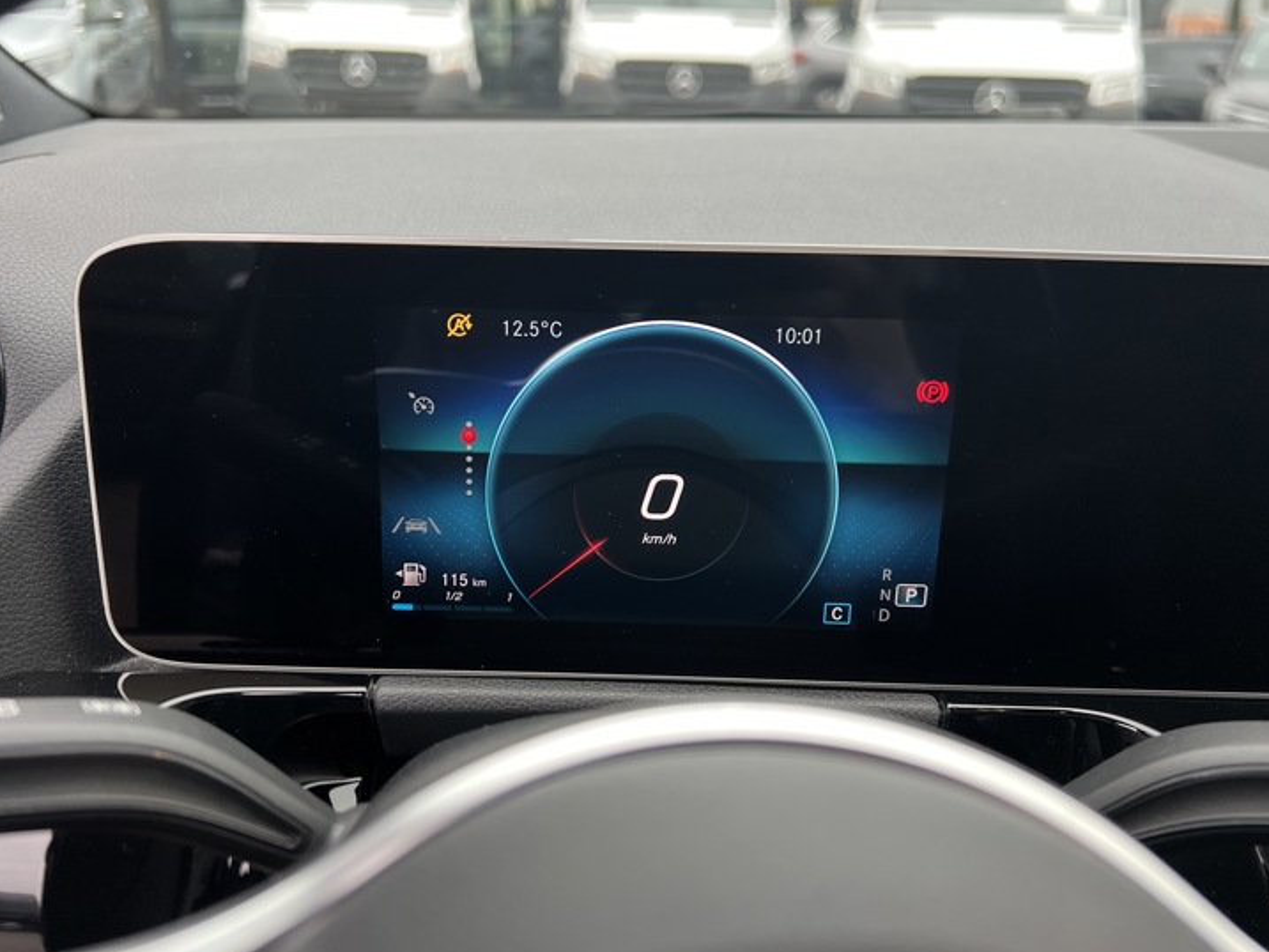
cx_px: 609
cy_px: 462
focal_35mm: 29
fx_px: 1063
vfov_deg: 48.2
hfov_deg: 61.6
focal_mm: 5.7
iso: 80
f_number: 1.5
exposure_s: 1/121
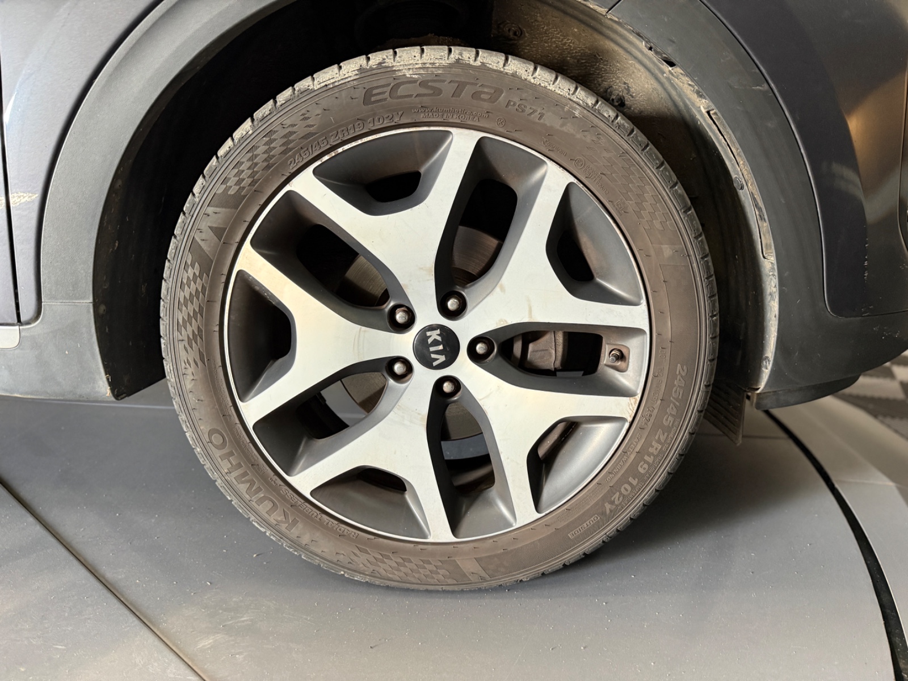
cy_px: 340
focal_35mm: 24
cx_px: 454
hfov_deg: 71.6
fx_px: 630
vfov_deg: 56.8
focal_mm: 6.76
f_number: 1.78
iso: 320
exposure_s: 1/50
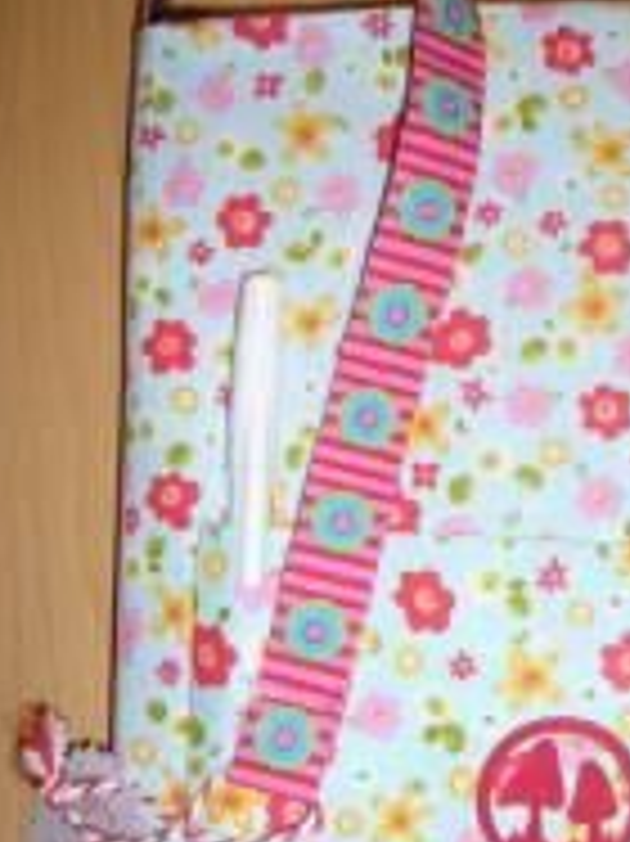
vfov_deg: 32.2
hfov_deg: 23.8
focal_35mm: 60
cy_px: 428
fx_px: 1458
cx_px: 549
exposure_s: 1/30
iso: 100
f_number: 2.8
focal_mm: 4.6
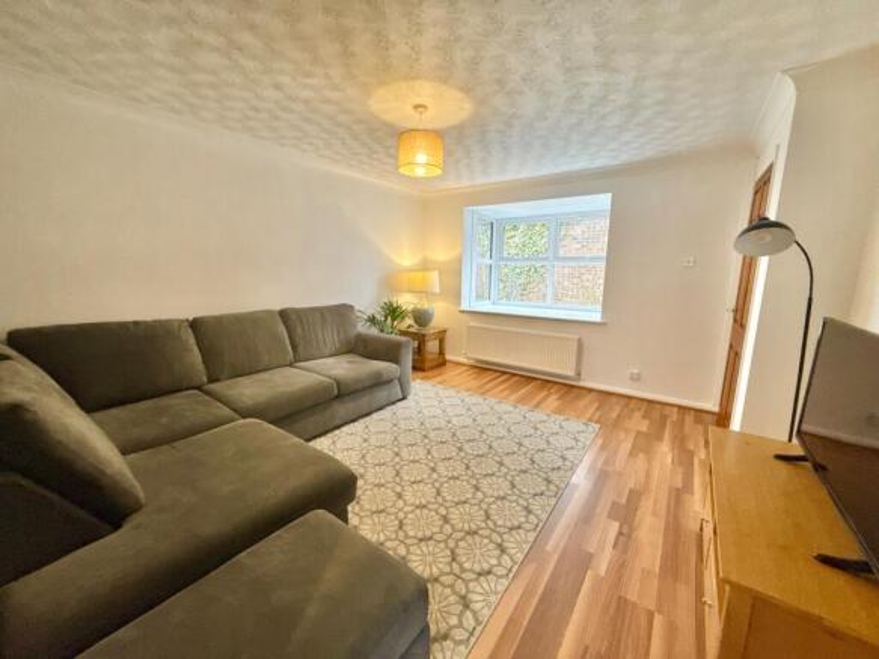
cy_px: 330
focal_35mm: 14
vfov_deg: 85.7
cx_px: 440
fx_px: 355
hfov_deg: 102.1
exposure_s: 1/100
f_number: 2.2
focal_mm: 2.22
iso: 250
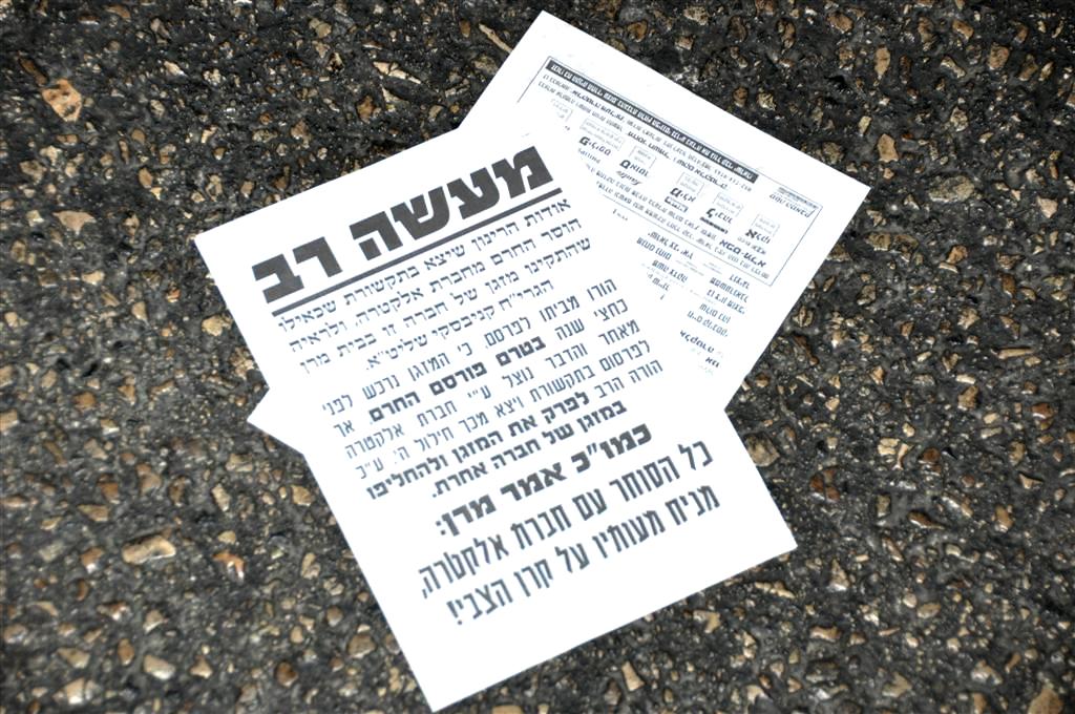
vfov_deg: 10.1
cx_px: 538
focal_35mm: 135
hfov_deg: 15.2
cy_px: 357
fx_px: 4026
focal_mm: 90
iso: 800
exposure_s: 1/60
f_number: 5.3
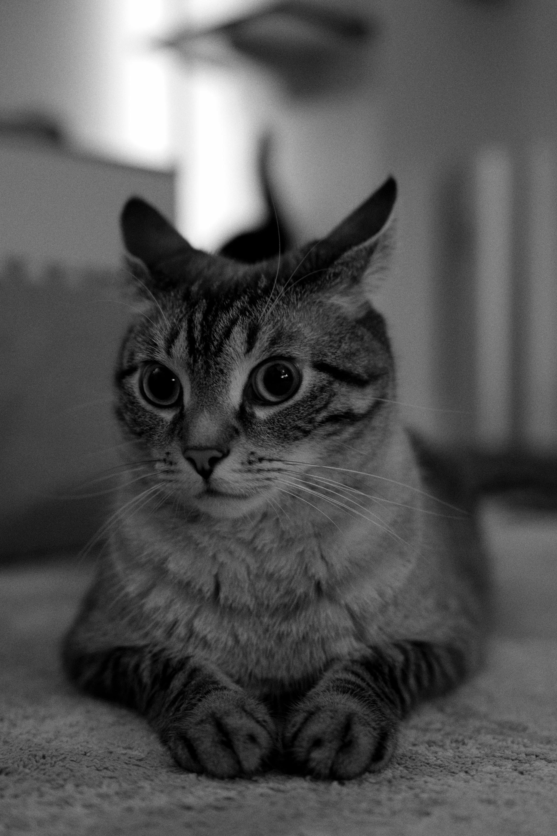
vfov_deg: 39.6
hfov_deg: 27.0
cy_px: 418
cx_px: 278
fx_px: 1161
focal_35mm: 50
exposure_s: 1/15
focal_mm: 50
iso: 1000
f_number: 2.8
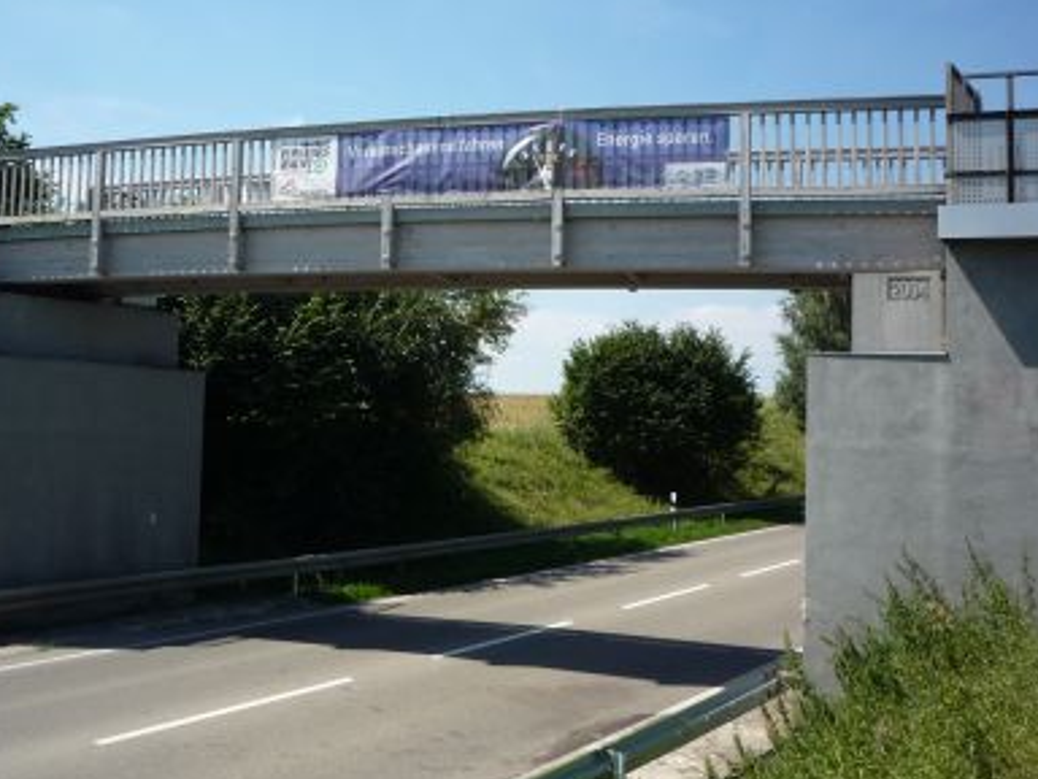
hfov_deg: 46.5
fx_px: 1199
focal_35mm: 40
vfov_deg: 35.9
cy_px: 330
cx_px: 400
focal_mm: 5.2
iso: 100
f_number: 5
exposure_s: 1/400
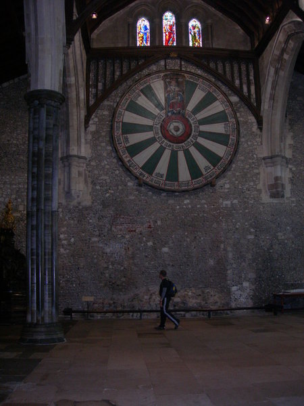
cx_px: 152
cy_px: 203
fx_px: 445
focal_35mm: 38
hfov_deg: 37.7
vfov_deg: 49.0
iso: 200
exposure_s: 1/60.1
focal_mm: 7.8
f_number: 2.8
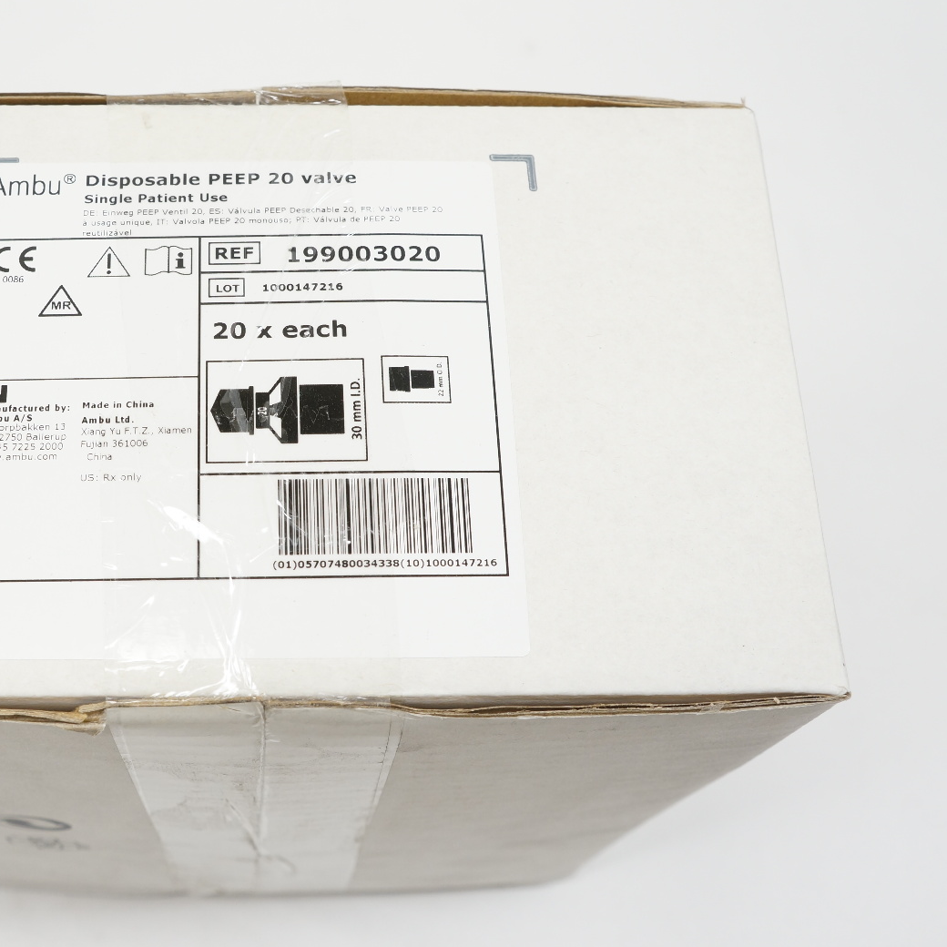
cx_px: 249
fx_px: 1455
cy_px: 471
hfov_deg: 35.3
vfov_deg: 36.1
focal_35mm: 47
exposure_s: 1/60
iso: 400
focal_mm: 24
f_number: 6.3
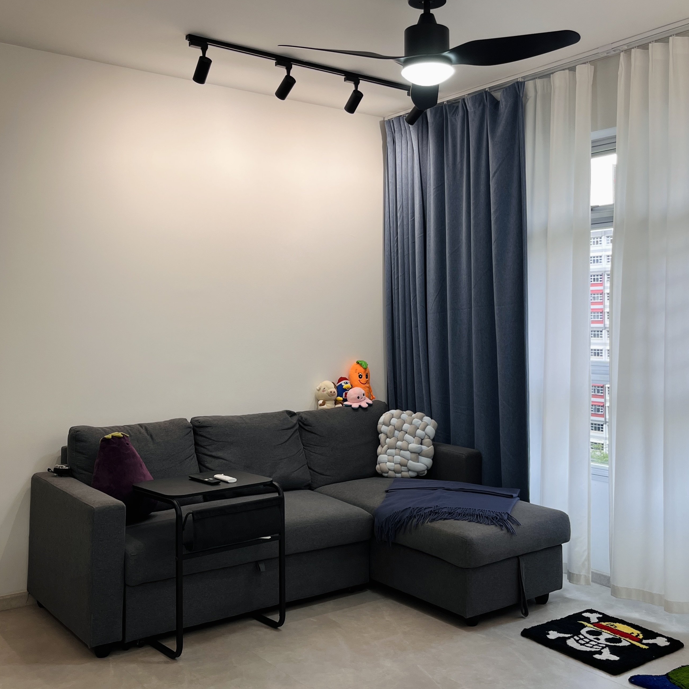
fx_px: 698
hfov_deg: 52.5
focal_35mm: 31
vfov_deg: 52.5
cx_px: 347
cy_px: 359
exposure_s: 1/100
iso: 40
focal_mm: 5.1
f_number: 1.6
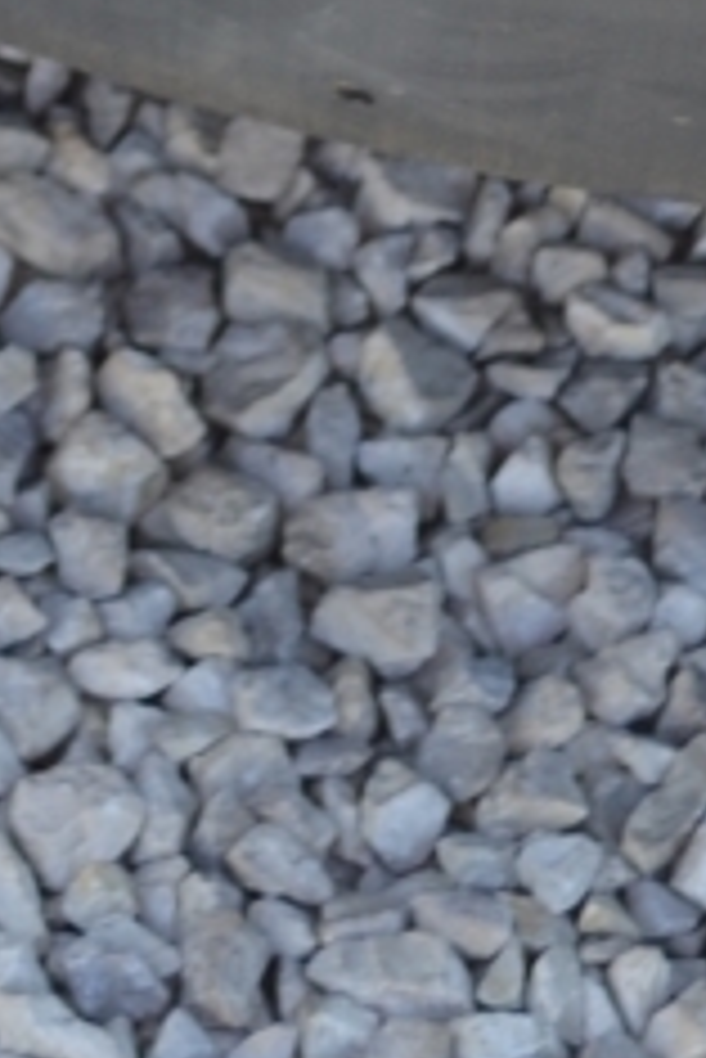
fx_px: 9604
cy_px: -1810
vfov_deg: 5.9
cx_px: -308
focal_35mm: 327
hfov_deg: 4.2
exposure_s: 1/125
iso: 110
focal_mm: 32
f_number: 5.6
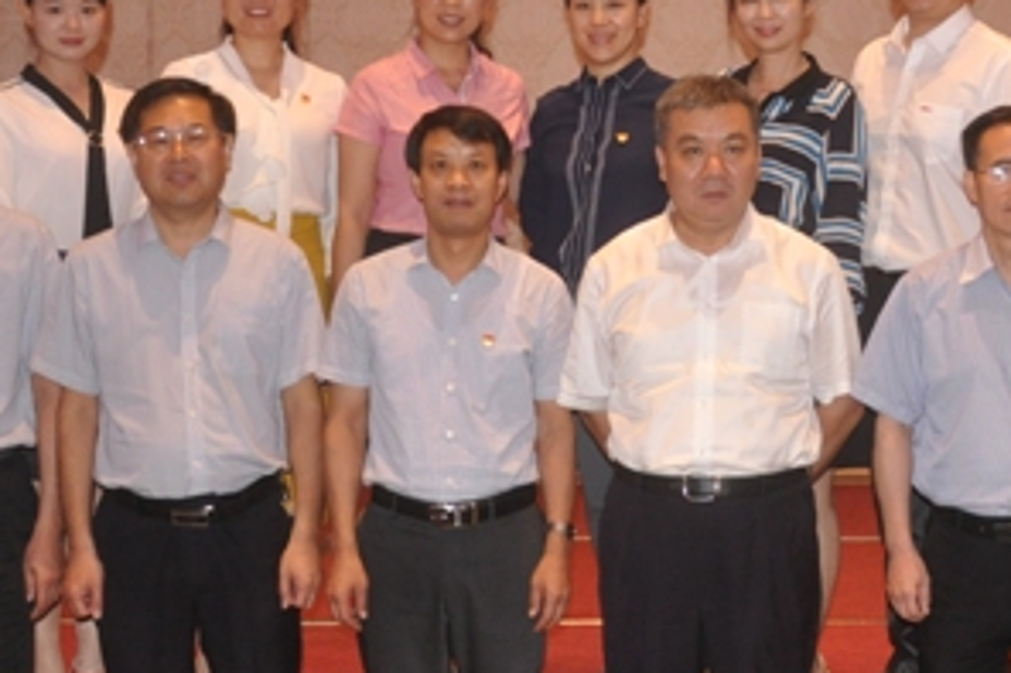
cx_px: 816
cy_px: 219
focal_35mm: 70
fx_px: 1965
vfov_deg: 19.4
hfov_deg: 28.2
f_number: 3.5
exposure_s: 1/60
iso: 800
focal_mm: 18
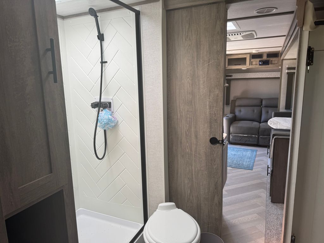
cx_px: 162
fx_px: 225
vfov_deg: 56.8
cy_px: 122
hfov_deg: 71.6
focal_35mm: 24
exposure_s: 1/186
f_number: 1.78
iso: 64
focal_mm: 6.76
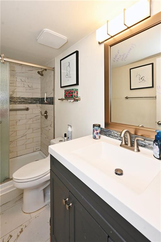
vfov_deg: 104.3
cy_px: 121
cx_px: 80
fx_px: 94
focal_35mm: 14
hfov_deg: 81.1
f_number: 7.1
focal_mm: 14
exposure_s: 1/125
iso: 1000
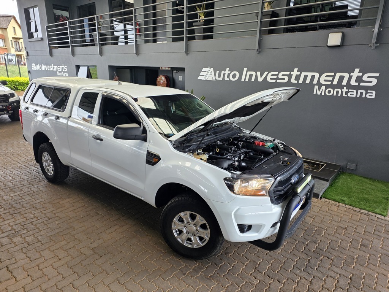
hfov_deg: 73.9
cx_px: 194
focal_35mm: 23
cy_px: 146
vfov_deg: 58.9
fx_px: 258
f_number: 1.7
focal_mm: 6.25
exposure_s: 1/180
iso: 50
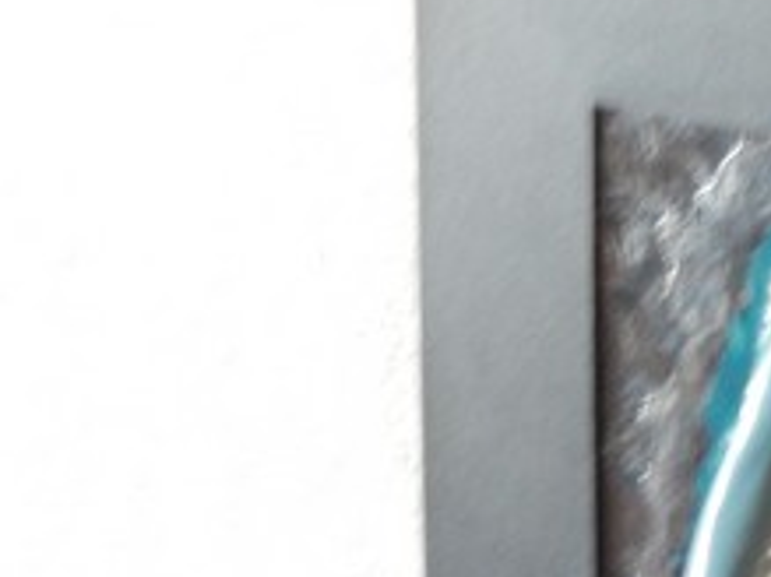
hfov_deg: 7.6
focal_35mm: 260
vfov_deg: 5.7
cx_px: 866
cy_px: 547
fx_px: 5788
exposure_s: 1/5
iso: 800
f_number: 4.6
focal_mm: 20.5
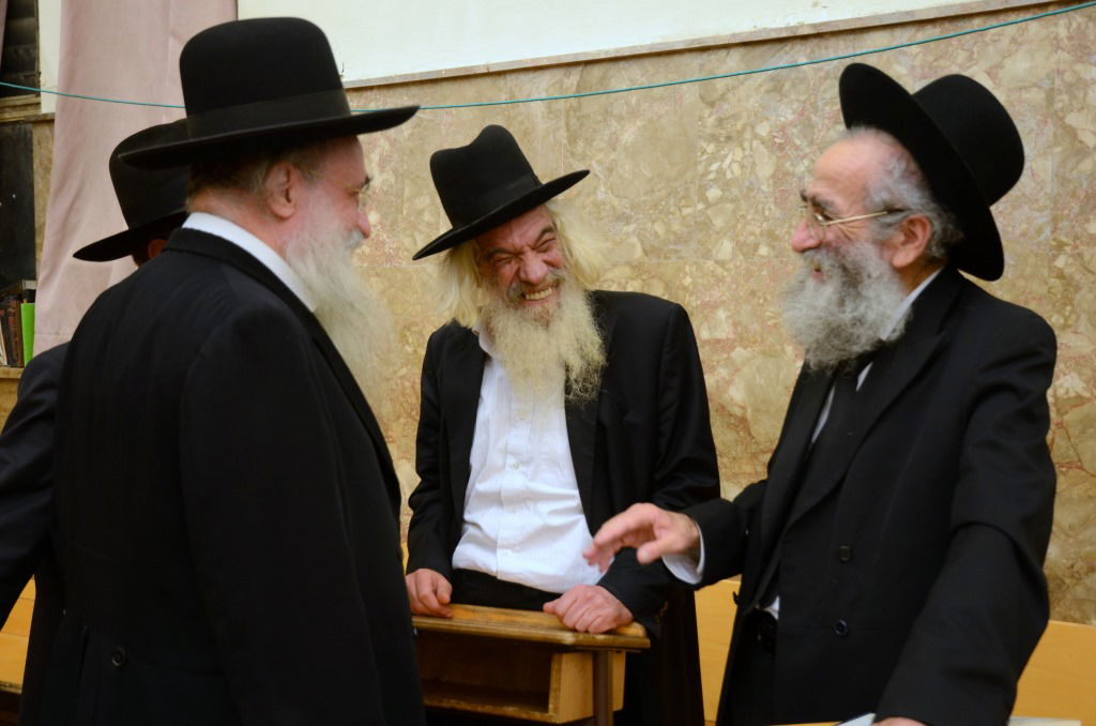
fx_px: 1185
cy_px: 363
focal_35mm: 39
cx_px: 548
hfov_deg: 49.6
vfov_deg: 34.1
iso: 640
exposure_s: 1/125
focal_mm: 26
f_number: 4.2
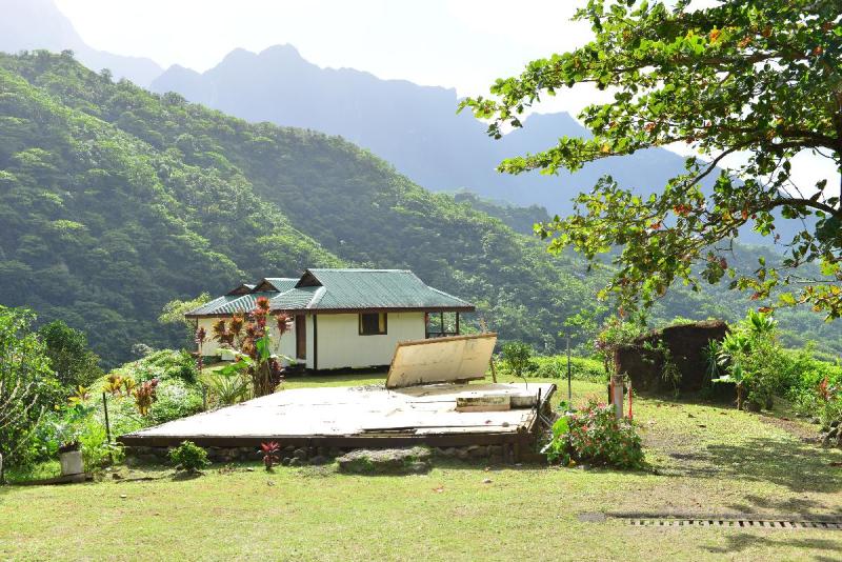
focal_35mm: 38
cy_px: 281
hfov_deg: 50.7
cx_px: 421
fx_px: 889
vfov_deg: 35.1
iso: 200
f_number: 8
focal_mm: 38
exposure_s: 1/320
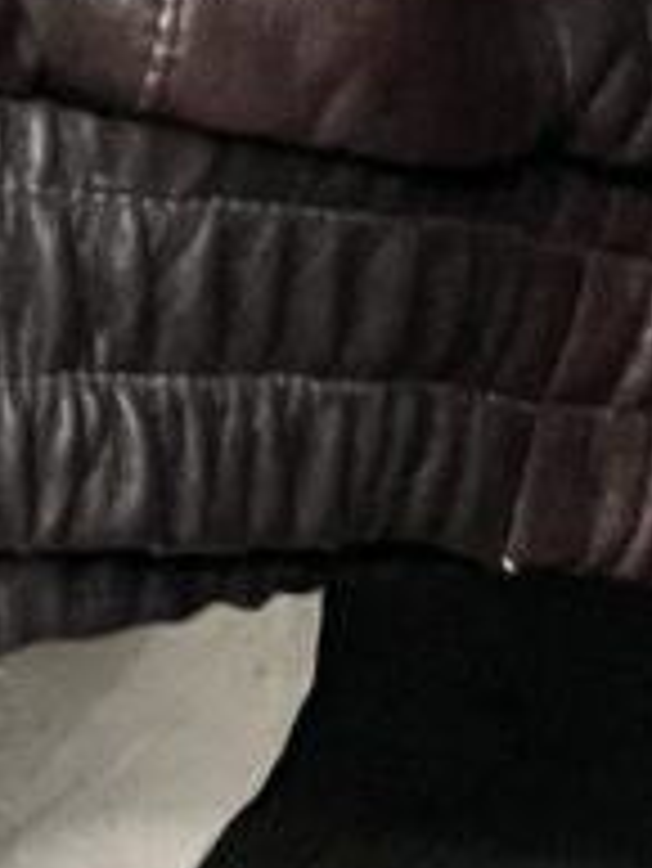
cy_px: -1446
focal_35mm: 176
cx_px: -1075
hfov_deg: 7.7
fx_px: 4415
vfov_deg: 9.5
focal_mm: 5.7
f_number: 1.5
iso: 125
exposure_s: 1/60
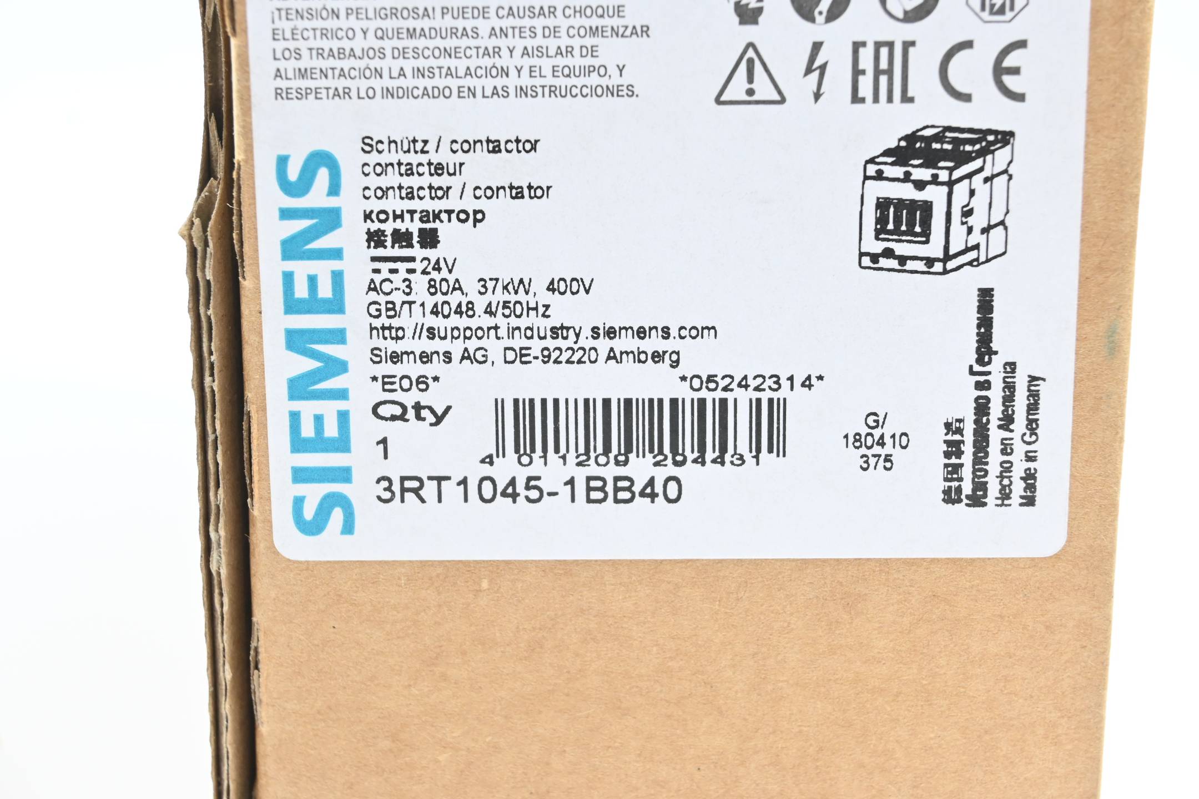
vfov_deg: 22.1
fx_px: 2048
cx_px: 600
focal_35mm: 62
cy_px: 400
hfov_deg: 32.6
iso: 900
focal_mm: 41
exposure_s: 1/60
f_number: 8
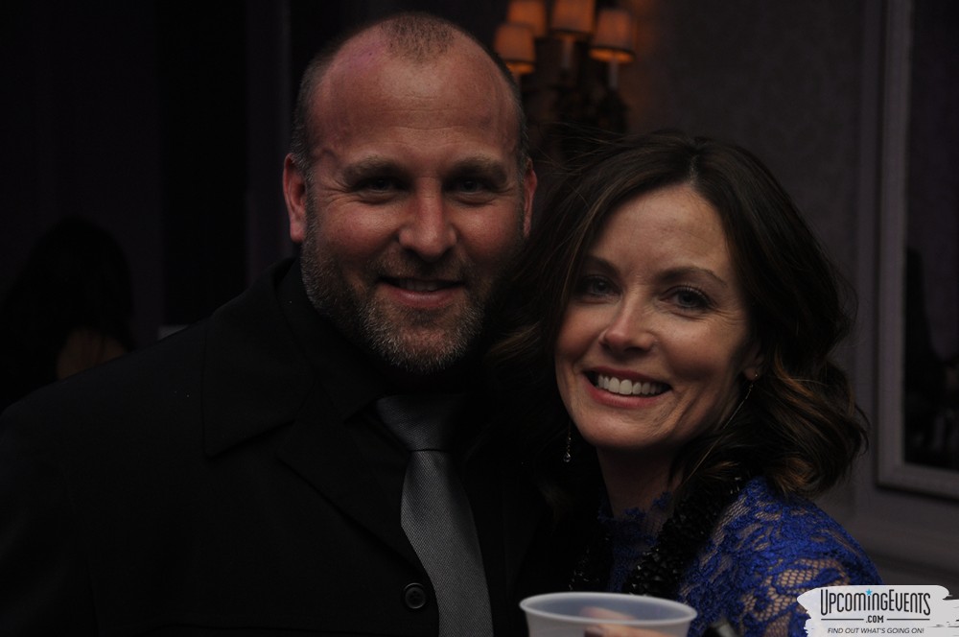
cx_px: 480
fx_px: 1995
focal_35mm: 75
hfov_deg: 27.0
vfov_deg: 18.1
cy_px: 318
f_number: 5
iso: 400
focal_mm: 50
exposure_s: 1/60
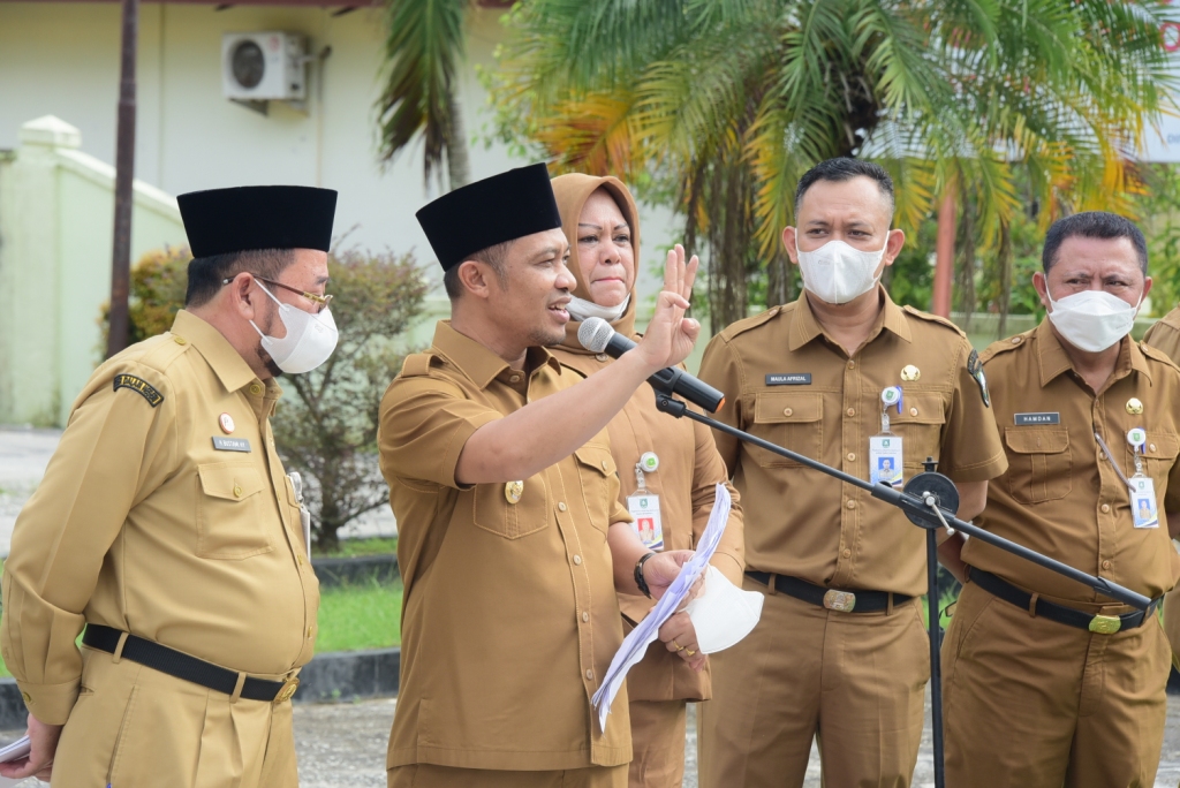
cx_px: 590
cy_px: 394
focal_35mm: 160
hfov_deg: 12.8
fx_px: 5247
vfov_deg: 8.6
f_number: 13
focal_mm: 160
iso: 800
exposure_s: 1/200
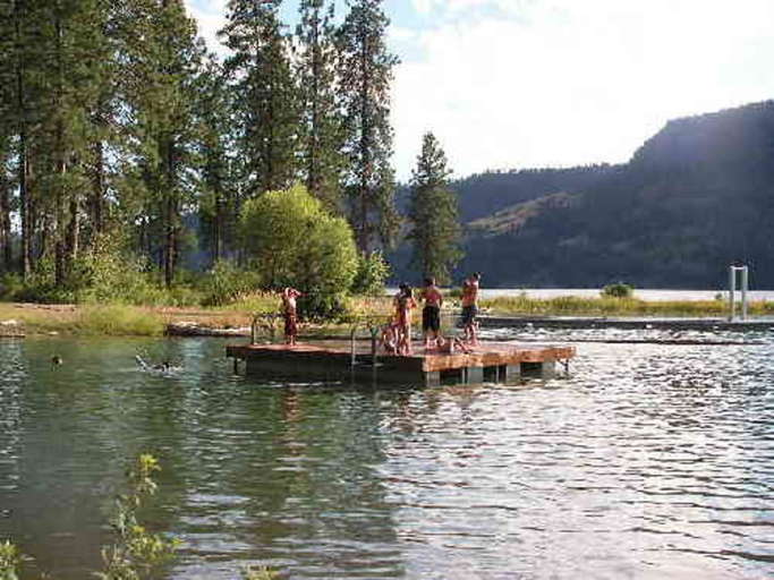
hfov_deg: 33.8
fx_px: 1274
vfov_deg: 25.7
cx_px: 387
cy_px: 290
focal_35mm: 57
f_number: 4.8
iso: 50
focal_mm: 9.6
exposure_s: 1/160
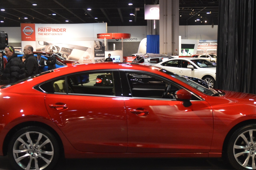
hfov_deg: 35.1
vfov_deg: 23.6
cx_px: 141
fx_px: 405
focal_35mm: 57
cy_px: 99
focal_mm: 24
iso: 1600
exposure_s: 1/50
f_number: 2.8
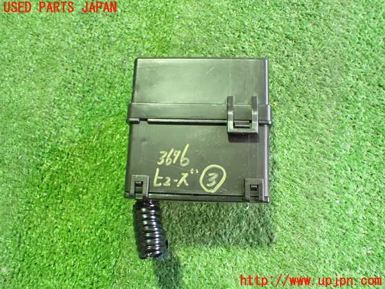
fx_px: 334
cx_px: 192
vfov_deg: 46.8
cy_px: 144
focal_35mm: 30
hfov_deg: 60.0
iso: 1250
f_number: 2.3
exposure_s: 1/30
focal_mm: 5.4
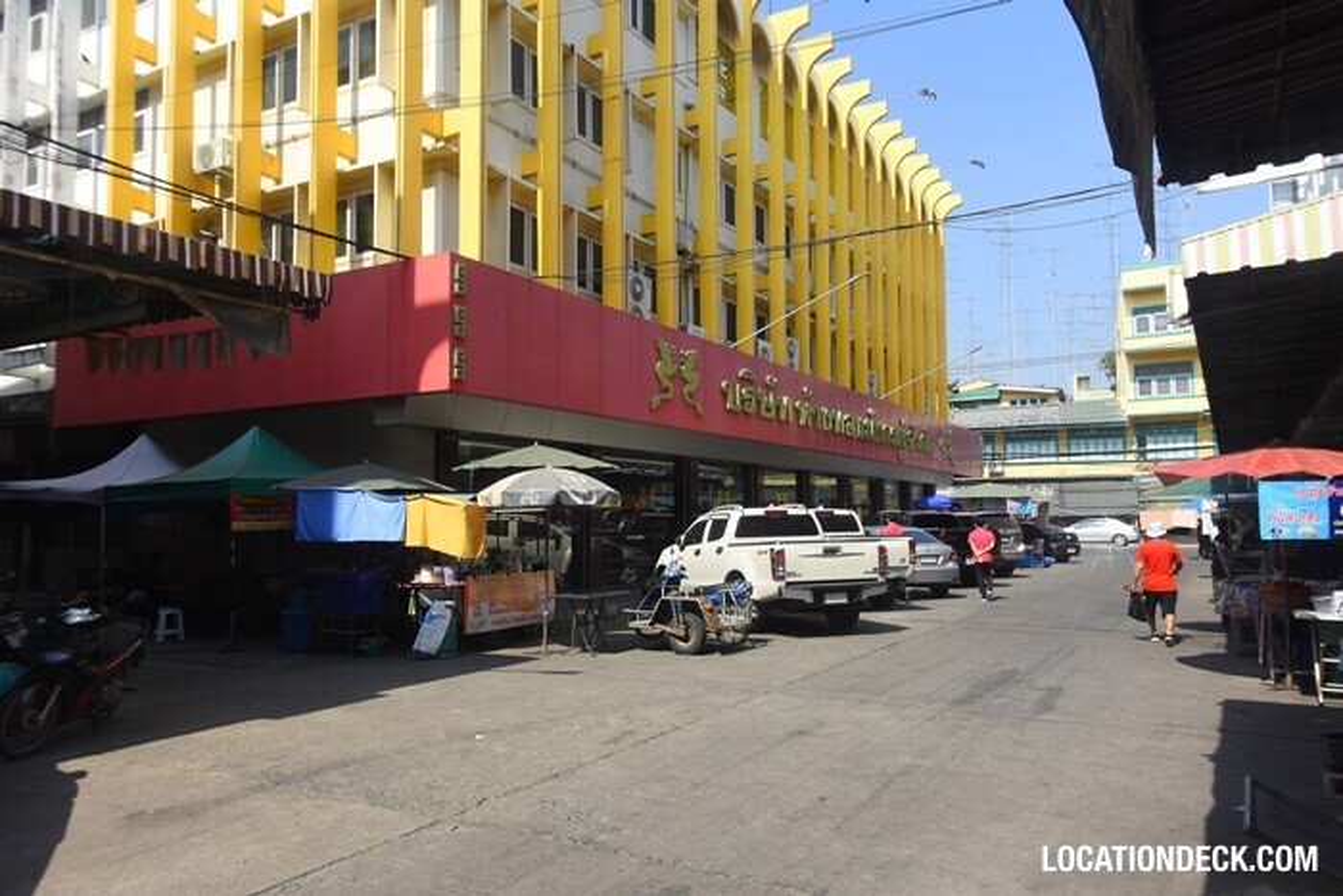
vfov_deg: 53.2
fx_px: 895
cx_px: 672
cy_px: 448
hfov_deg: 73.7
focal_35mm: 24
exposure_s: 1/400
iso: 250
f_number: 9
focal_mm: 16
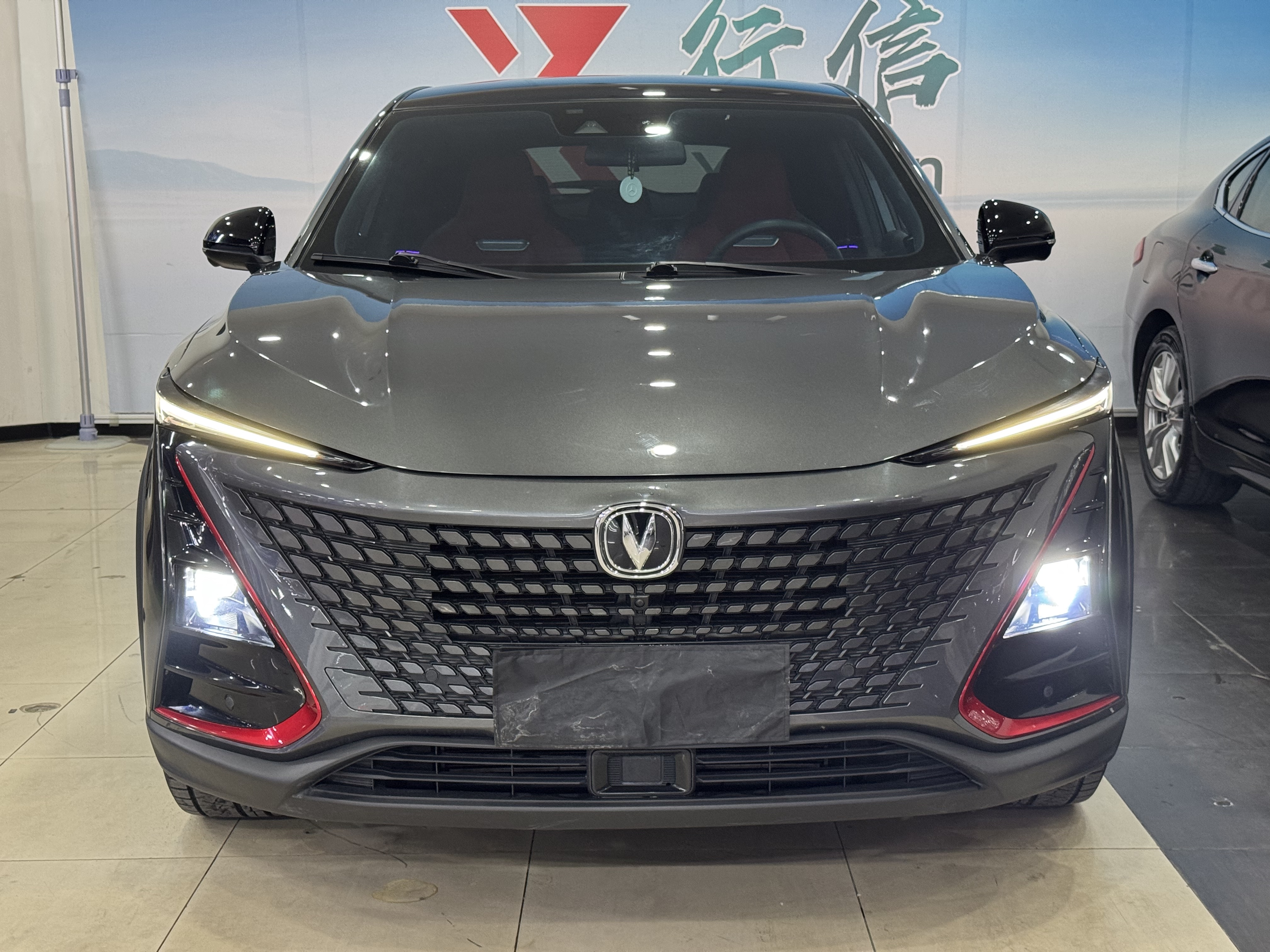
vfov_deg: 30.3
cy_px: 476
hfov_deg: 39.7
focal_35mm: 48
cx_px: 635
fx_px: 1761
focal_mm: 6.76
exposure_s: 1/44
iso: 250
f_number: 1.78
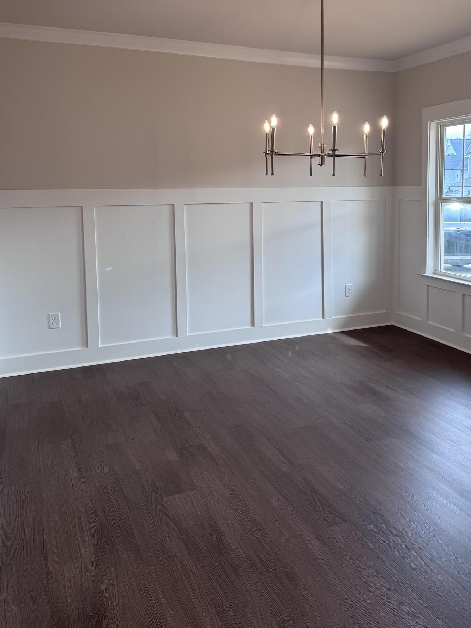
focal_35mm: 31
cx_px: 278
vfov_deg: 57.7
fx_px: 562
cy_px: 238
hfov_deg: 45.2
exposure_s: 1/120
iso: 80
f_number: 1.78
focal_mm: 6.76
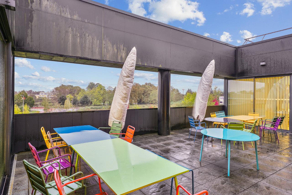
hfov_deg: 81.2
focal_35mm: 21
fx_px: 170
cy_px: 98
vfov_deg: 59.5
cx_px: 146
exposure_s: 15
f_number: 11
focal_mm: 21
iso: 100
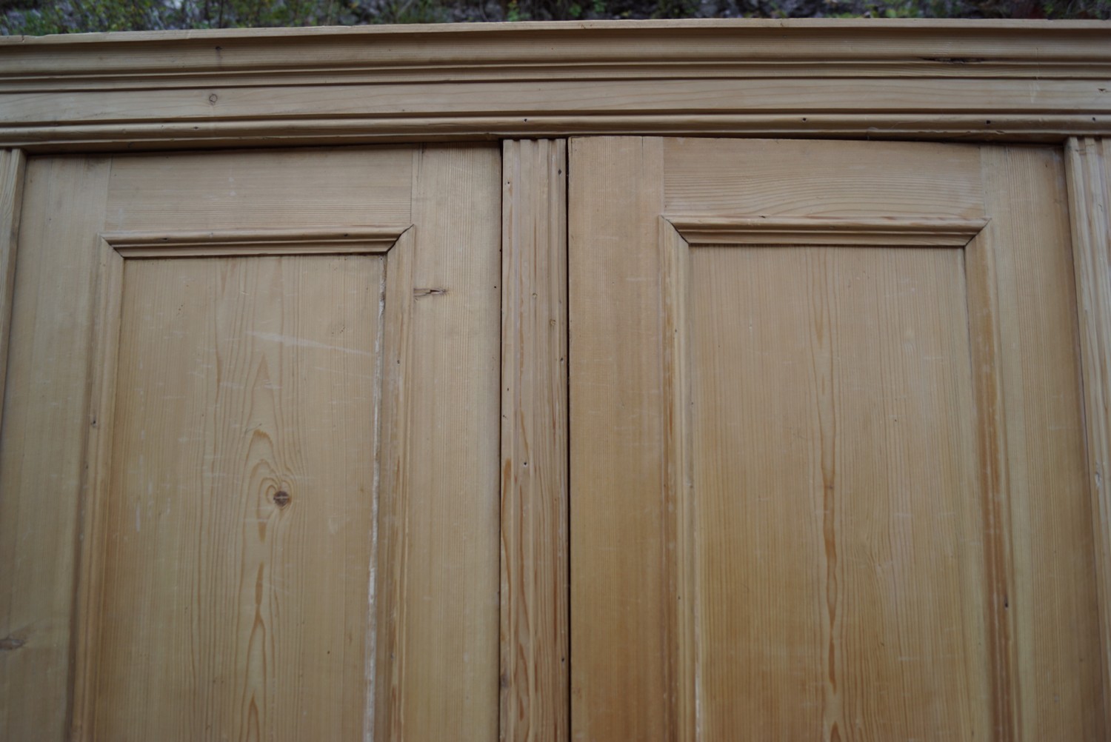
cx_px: 556
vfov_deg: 43.7
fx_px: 926
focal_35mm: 30
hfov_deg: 61.9
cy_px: 371
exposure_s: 1/60
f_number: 3.5
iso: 100
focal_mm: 20
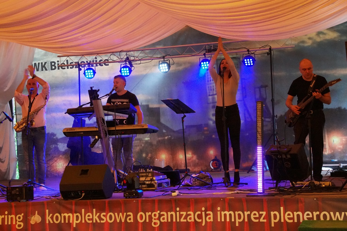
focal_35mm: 75
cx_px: 174
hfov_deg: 27.0
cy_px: 116
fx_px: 723
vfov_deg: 18.2
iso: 6400
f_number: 9
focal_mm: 50
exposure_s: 1/100
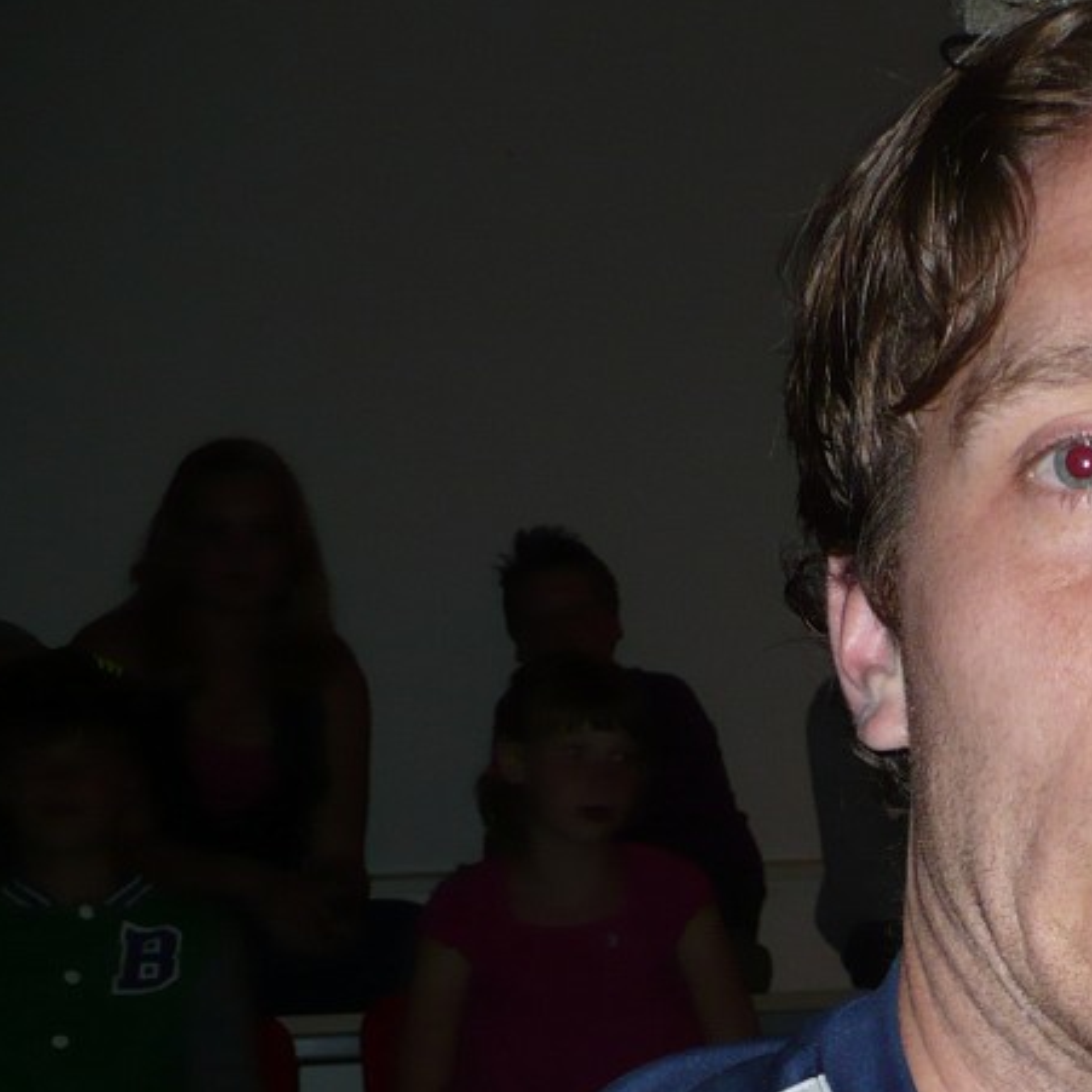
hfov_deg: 18.6
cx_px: 1402
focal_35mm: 87
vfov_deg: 19.7
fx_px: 3105
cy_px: 925
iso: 100
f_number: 2.8
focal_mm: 6.1
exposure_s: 1/30
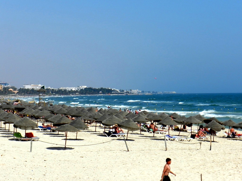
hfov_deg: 17.1
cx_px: 121
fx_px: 804
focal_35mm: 115
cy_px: 90
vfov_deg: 12.9
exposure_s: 1/800
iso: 160
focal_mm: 20.5
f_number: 5.6
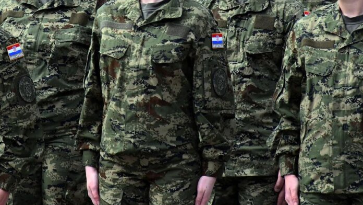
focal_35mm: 398
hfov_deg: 5.4
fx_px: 3832
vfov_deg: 3.1
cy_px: 28
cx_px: 112
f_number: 7.1
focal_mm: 140
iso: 3200
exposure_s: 1/5000
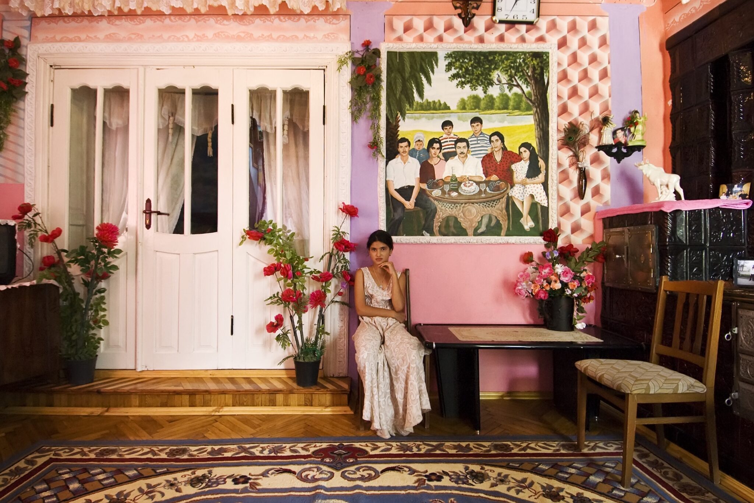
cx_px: 377
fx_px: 408
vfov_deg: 63.2
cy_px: 252
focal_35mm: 20
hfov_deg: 85.4
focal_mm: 13
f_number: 7.1
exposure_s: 1/15
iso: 500
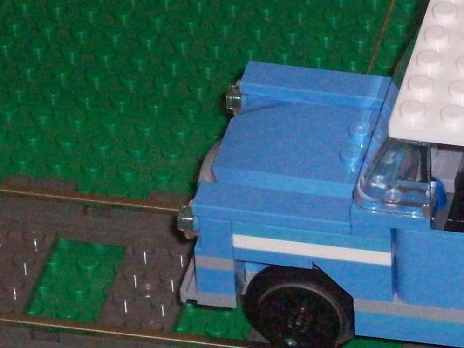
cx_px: 479
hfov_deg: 6.8
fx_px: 3874
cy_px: 201
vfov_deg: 5.1
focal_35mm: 289
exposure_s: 1/128
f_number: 5.2
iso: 400
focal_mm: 18.6
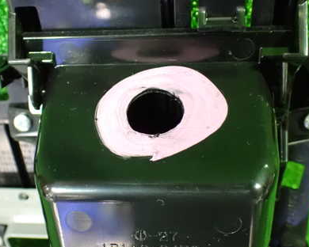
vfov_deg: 33.4
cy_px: 108
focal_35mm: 45
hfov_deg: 41.1
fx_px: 412
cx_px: 145
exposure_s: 1/30
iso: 1600
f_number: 2.3
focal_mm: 5.4
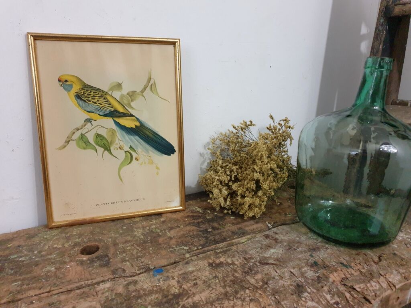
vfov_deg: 53.1
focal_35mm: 26
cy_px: 154
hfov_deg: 67.3
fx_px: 309
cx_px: 206
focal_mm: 4.3
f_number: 1.5
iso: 400
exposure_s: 1/50
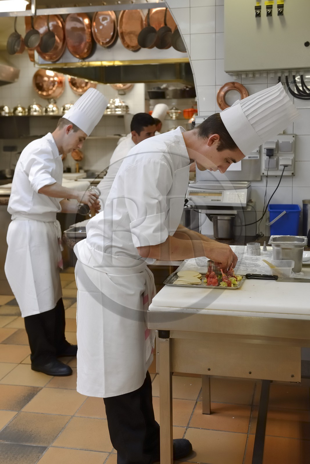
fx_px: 517
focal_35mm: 40
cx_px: 155
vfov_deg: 48.5
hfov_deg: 33.4
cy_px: 232
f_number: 4
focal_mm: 40
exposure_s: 1/80
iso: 800
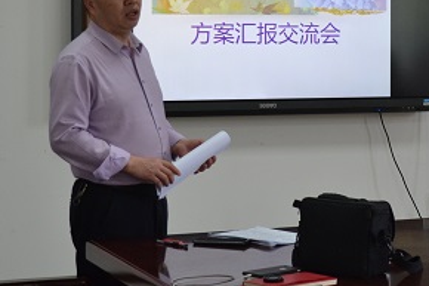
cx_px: 337
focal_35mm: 118
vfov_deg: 11.6
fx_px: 1405
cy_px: 55
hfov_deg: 17.2
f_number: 5
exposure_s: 1/60
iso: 560
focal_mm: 38
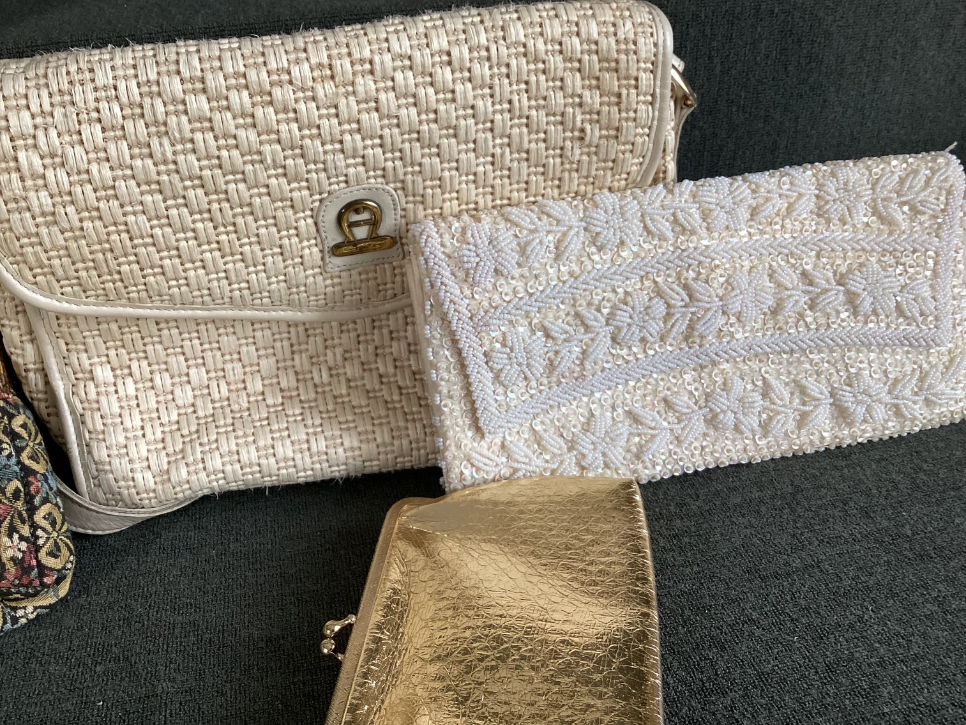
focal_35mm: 31
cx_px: 483
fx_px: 865
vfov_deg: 45.4
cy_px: 362
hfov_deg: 58.3
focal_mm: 3.3
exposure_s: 1/60
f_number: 2.4
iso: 125
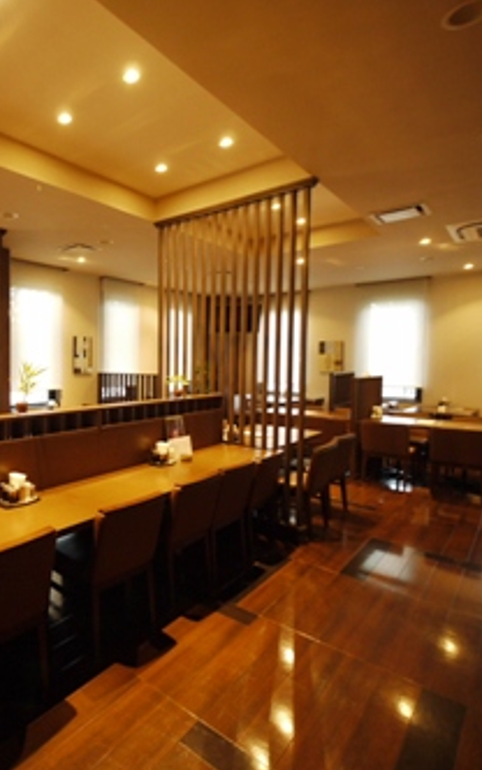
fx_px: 420
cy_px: 385
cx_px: 76
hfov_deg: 54.3
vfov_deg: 85.0
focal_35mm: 20
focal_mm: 7
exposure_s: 1/4
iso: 400
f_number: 4
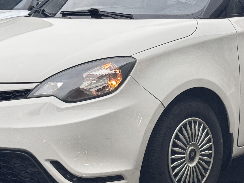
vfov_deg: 11.9
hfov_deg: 15.7
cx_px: 192
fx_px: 881
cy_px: 111
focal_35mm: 125
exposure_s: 1/60
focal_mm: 6.76
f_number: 1.78
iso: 125
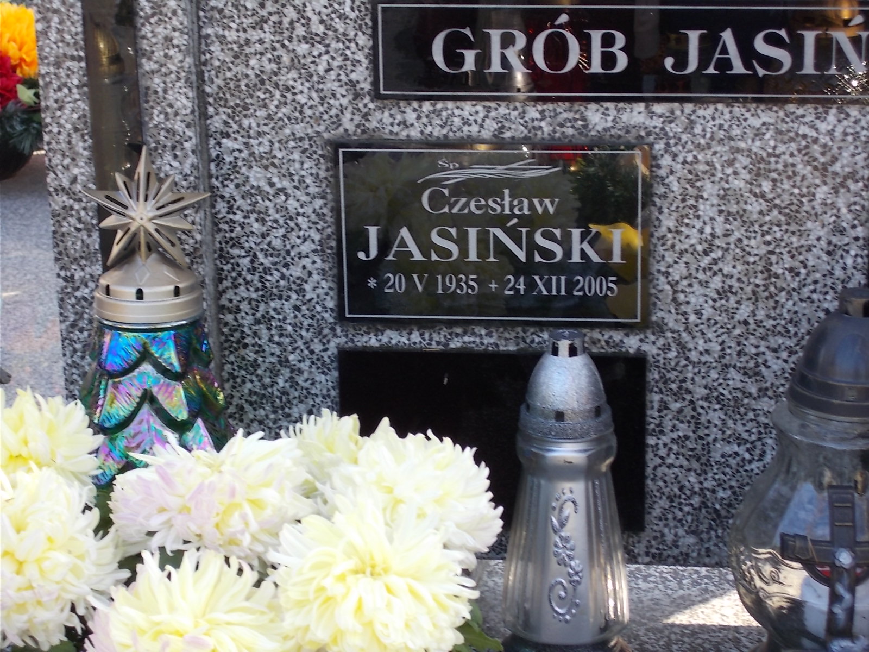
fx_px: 2485
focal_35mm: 99
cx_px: 434
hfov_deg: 19.8
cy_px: 326
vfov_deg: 14.9
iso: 125
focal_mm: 17.6
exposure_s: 1/60
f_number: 5.5
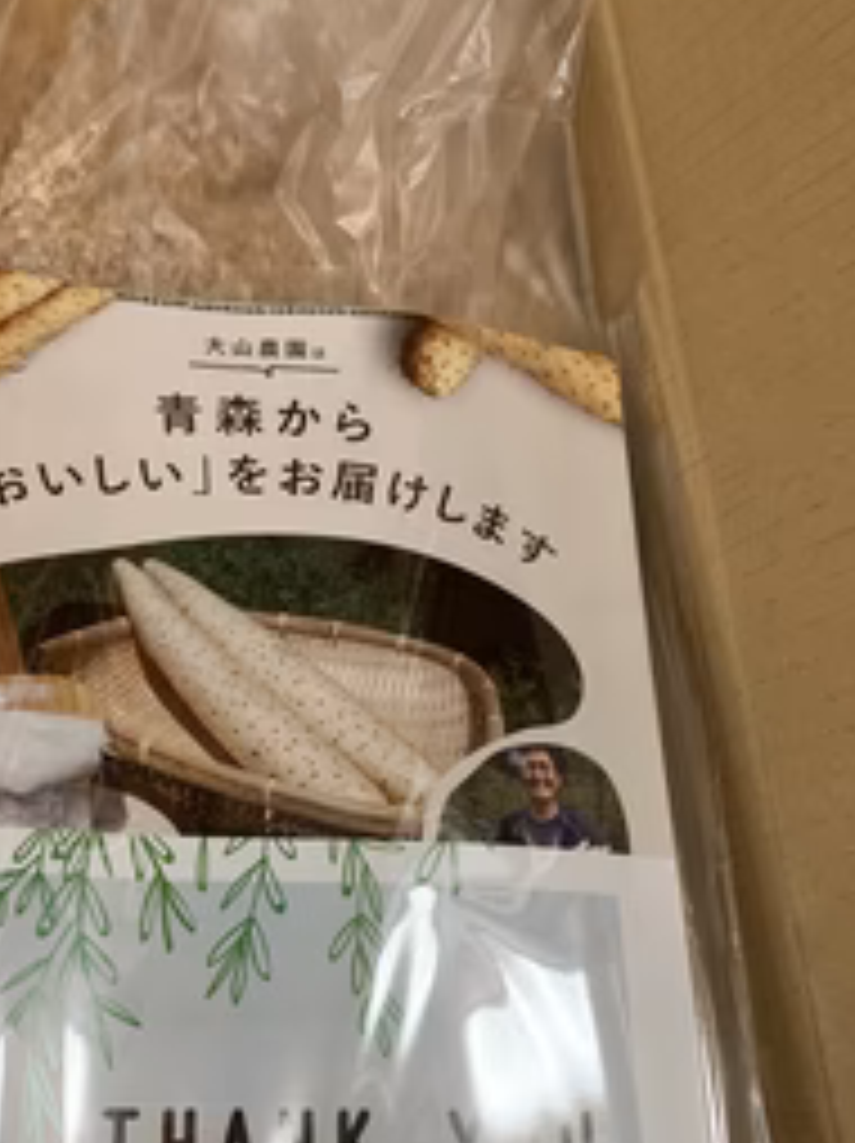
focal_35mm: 41
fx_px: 1353
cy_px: 675
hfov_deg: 34.8
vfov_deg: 45.6
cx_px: 306
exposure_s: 1/50
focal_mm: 4.25
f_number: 1.8
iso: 200
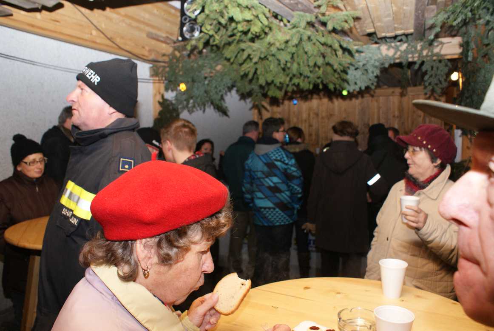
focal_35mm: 27
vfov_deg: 48.1
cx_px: 247
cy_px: 166
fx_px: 371
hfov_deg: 67.3
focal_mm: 18
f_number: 5.6
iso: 400
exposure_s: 1/60
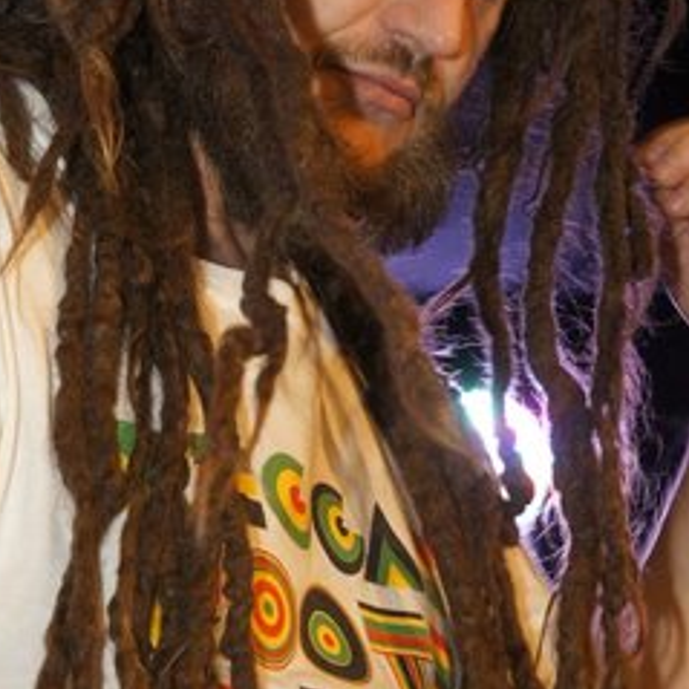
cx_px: 203
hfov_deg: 10.8
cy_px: 151
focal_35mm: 161
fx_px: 3625
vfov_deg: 10.8
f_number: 8
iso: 1600
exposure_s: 1/160
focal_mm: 55
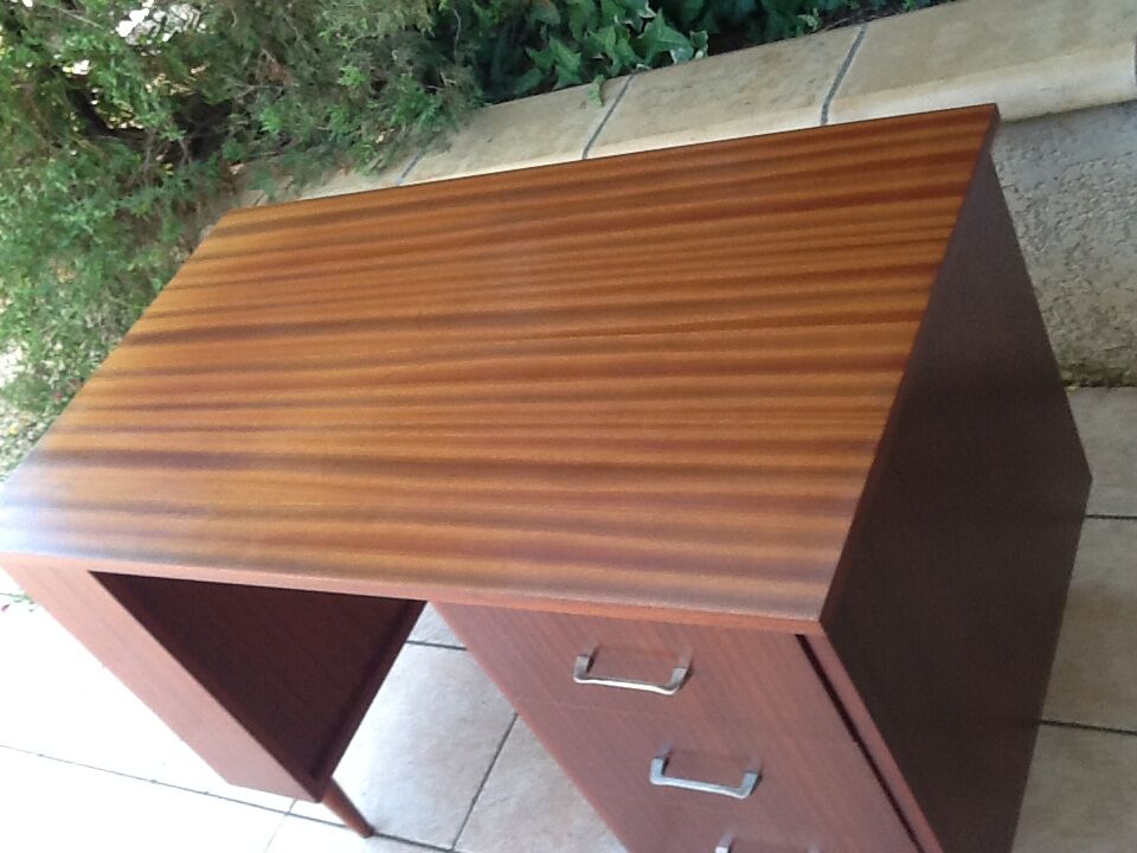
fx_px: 1445
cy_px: 426
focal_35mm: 44
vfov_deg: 32.9
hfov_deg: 42.9
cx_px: 568
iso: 50
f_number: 2.4
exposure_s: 1/60
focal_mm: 2.03
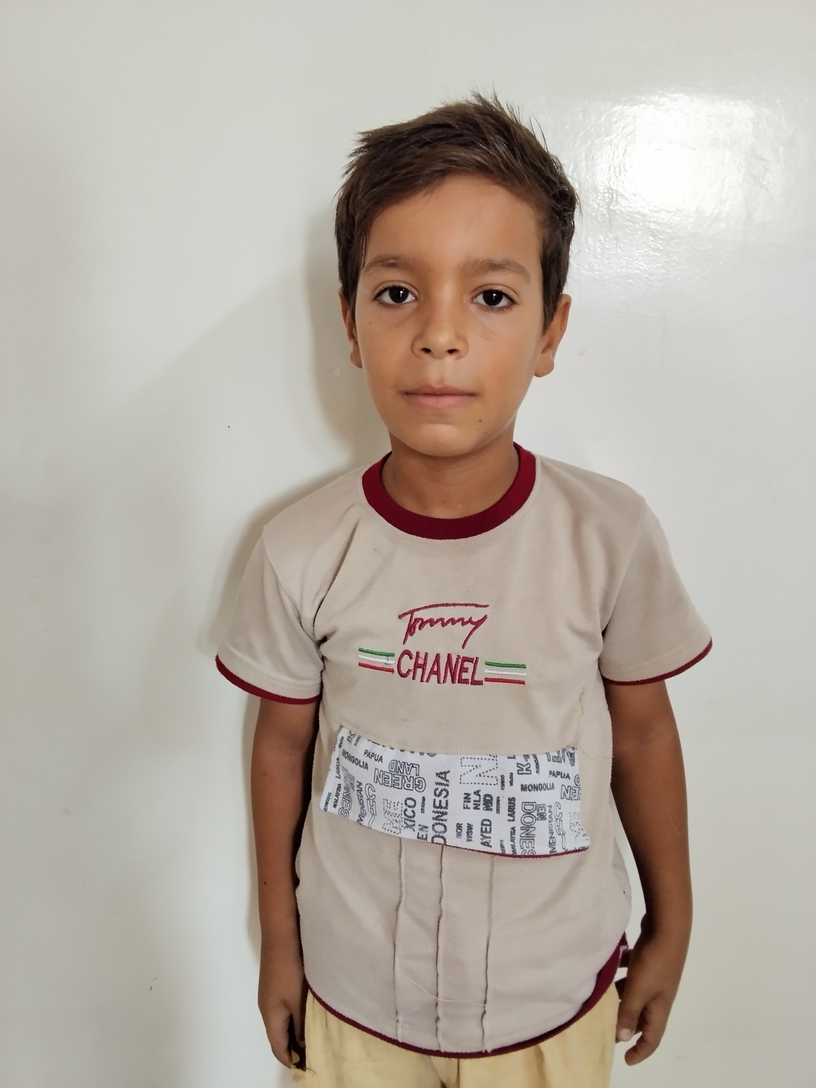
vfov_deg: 67.3
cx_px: 408
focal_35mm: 26
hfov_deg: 53.1
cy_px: 544
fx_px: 817
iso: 91
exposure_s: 1/50
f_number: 2
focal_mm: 2.78
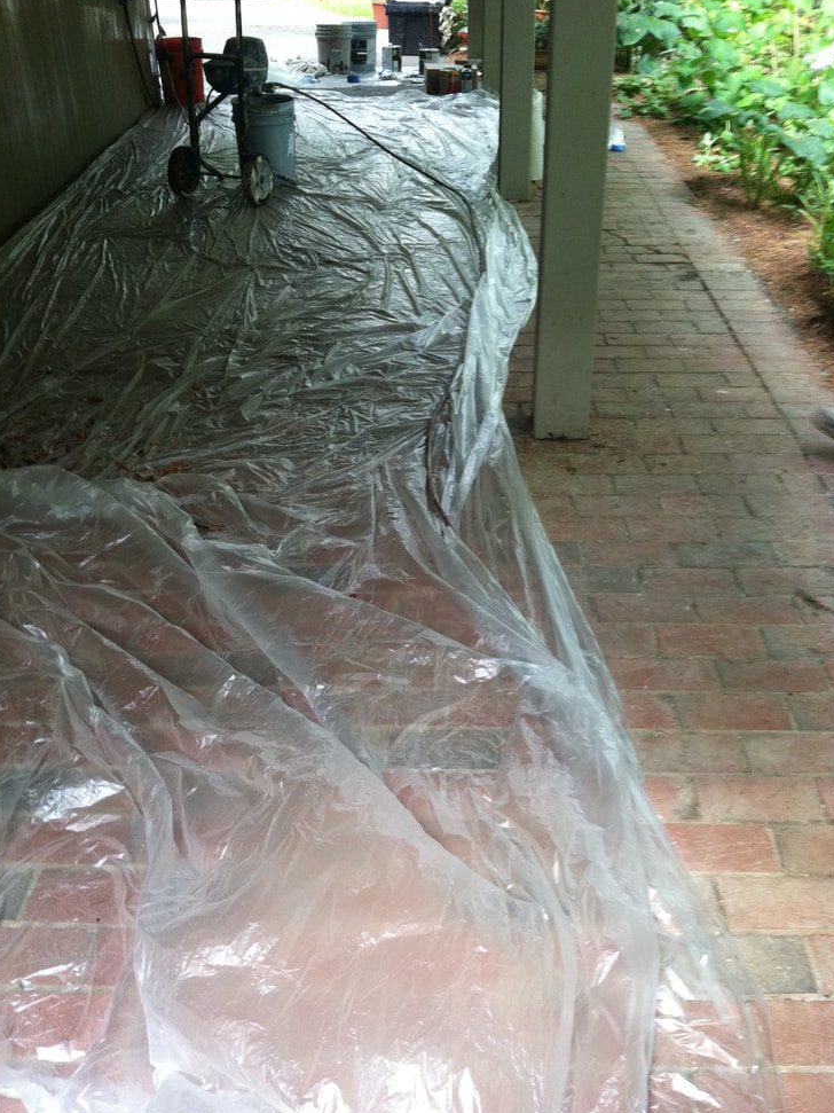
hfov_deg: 39.6
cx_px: 422
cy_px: 562
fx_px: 1157
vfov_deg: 51.4
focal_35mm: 36
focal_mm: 3.85
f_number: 2.8
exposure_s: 1/20
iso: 80
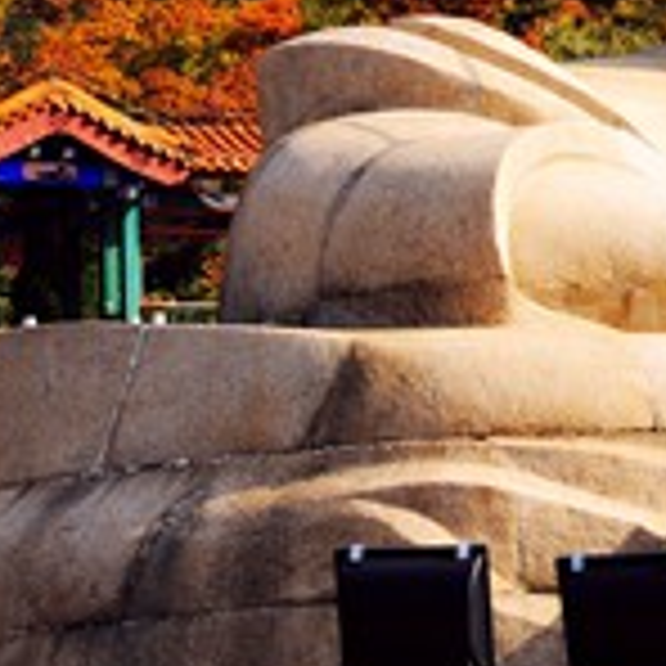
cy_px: -27
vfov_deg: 7.2
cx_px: 1256
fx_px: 5246
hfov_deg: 7.0
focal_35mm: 241
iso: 200
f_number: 10
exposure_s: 1/320
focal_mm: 70
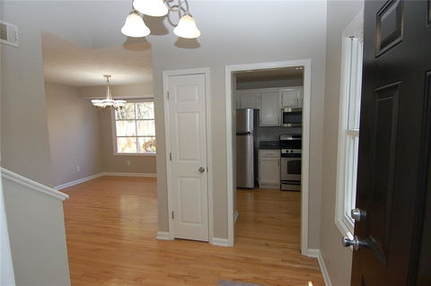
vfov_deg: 67.3
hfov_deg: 90.1
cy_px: 143
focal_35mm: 18
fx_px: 215
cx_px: 216
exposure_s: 1/100
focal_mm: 12
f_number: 5
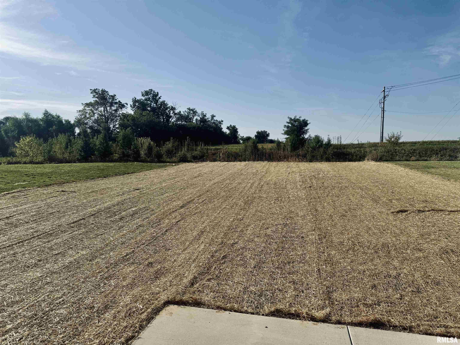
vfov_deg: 56.8
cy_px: 172
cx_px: 230
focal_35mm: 24
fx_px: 319
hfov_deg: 71.6
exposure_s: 1/7937
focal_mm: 6.76
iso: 80
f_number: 1.78
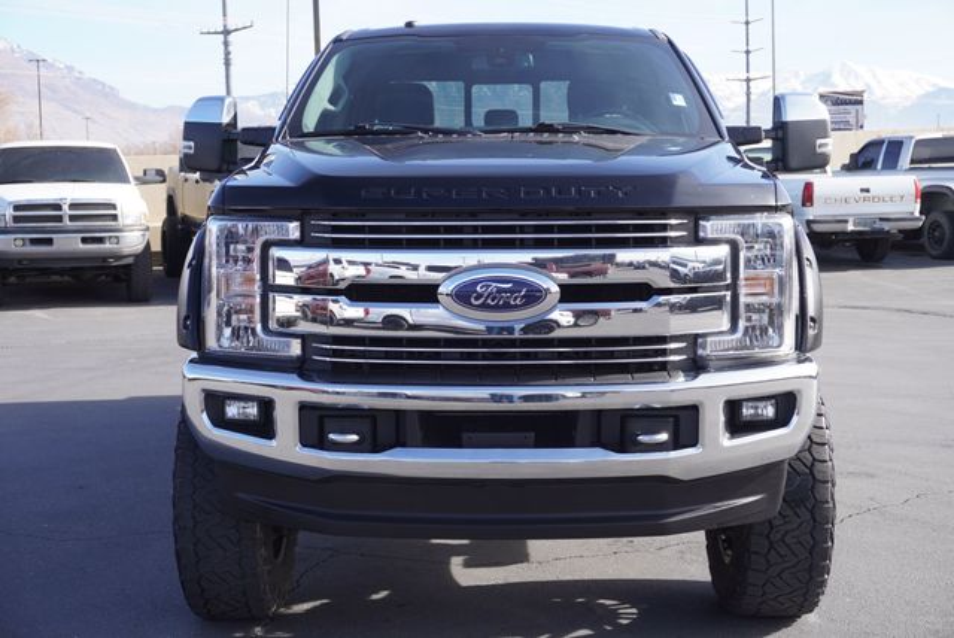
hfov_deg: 38.8
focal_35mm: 51
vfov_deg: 26.5
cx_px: 477
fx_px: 1353
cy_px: 319
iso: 100
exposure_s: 1/125
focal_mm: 34
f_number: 7.1
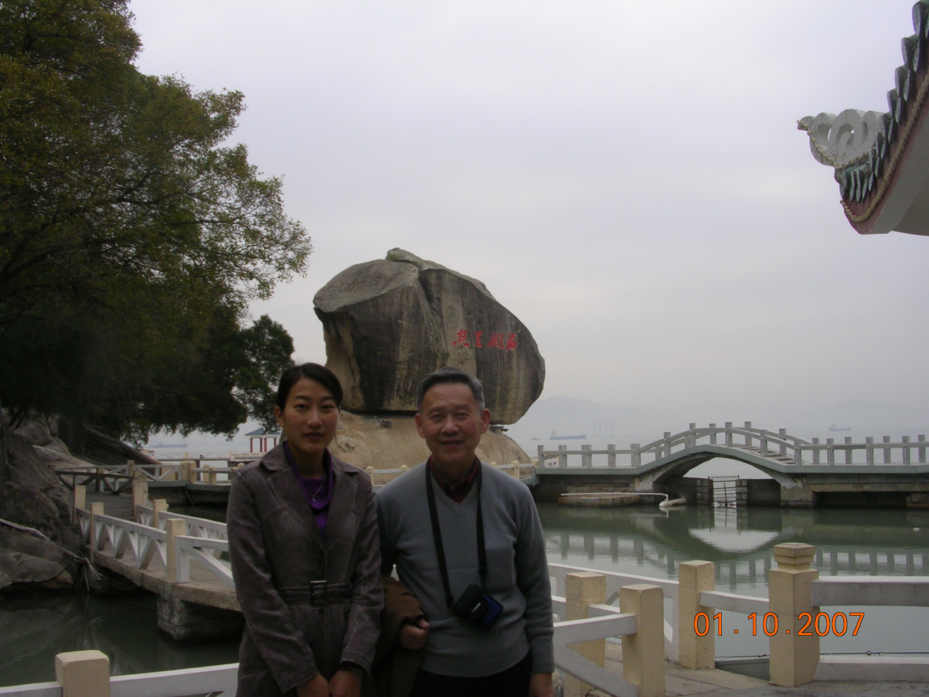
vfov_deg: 37.7
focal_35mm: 38
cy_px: 348
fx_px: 1020
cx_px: 464
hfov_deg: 49.0
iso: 50
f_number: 5.6
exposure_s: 1/209
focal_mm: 5.8
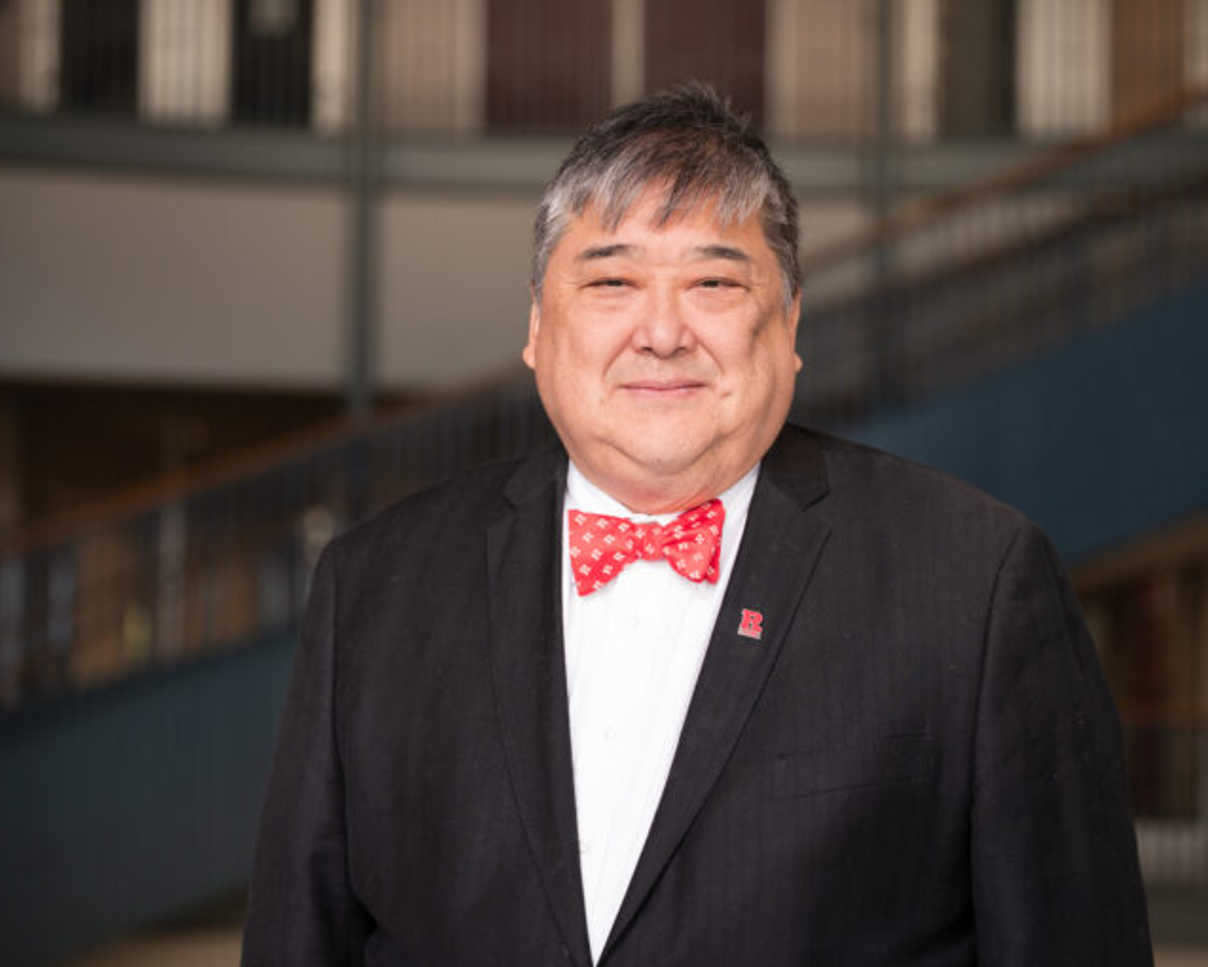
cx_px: 692
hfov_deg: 22.2
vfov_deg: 17.9
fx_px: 3076
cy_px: 484
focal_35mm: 86
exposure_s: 1/200
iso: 320
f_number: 2.8
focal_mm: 76
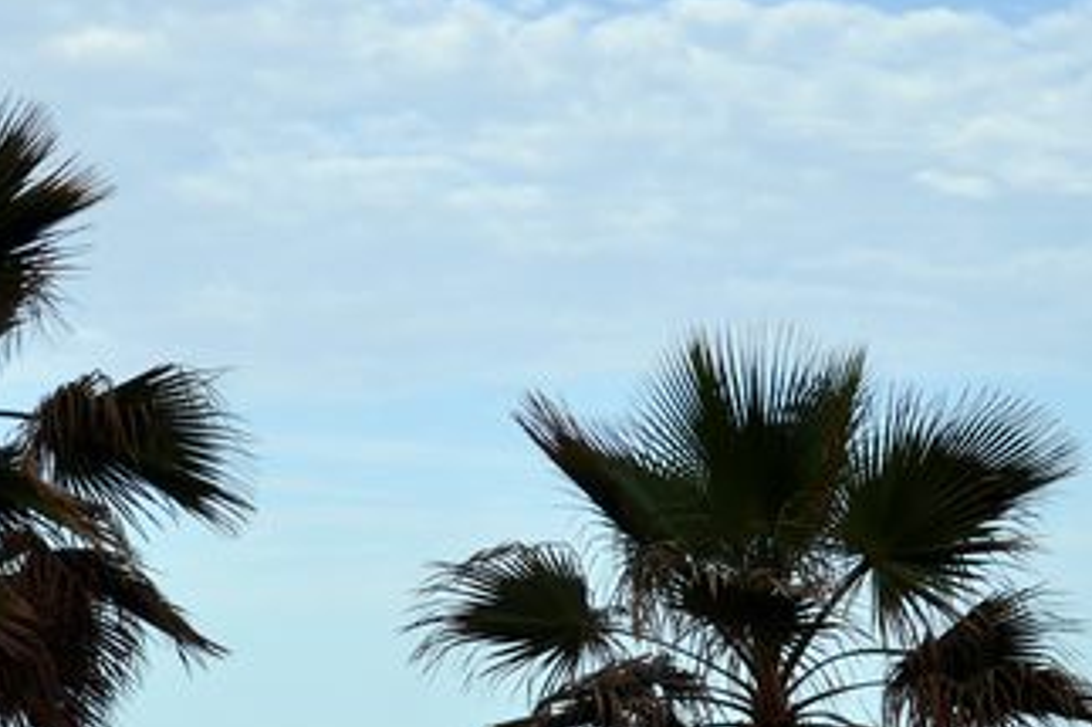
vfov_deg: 12.1
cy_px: 607
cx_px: 254
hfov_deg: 18.0
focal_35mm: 113
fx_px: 3426
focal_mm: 38
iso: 100
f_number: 8
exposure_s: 1/250
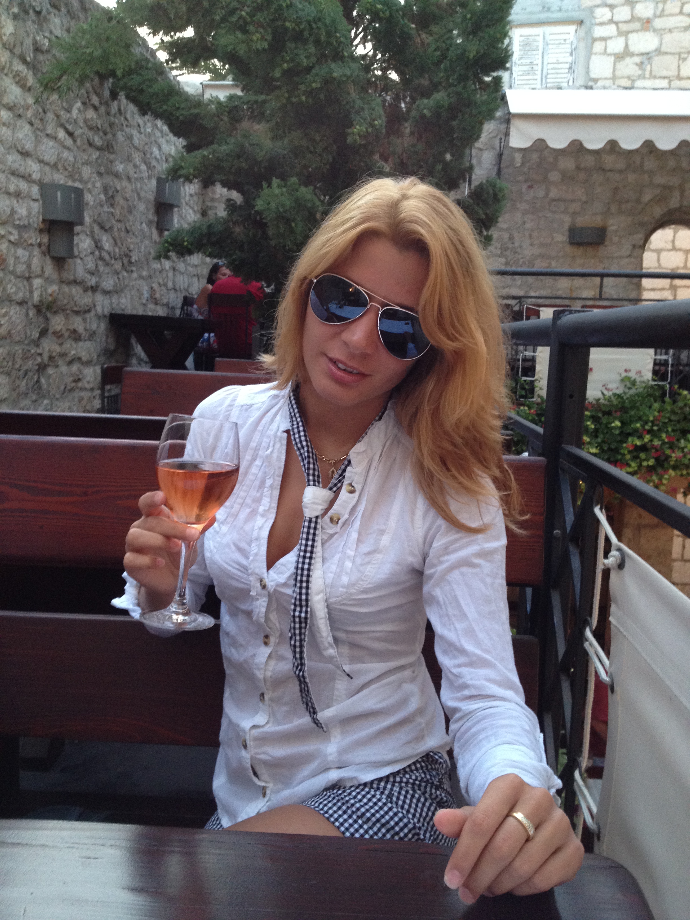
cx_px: 345
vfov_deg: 52.6
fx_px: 930
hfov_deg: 40.7
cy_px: 460
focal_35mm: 35
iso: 160
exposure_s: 1/20
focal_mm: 4.28
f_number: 2.4
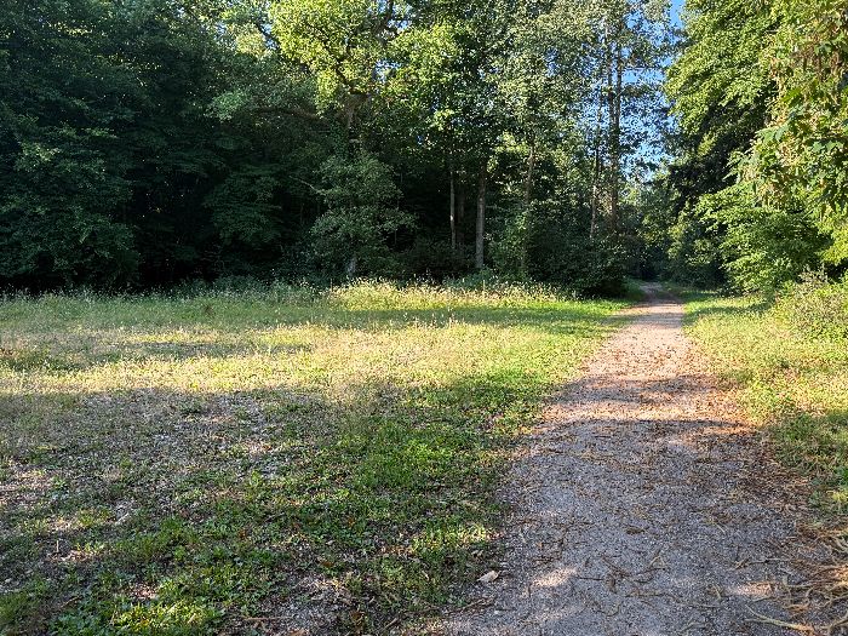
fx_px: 588
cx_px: 424
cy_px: 318
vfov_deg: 56.8
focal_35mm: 24
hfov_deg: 71.6
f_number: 1.78
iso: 80
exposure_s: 1/478
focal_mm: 6.76
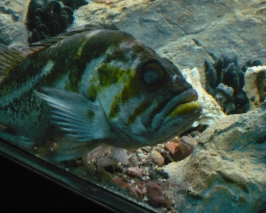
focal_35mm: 110
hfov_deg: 17.5
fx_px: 866
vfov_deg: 14.0
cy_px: 106
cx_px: 128
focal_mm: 17.4
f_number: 5
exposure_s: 1/4
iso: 400
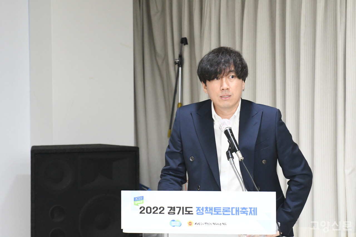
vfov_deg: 13.0
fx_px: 1038
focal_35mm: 105
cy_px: 118
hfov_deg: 19.5
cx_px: 178
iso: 8000
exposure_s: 1/125
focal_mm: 70
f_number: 5.6
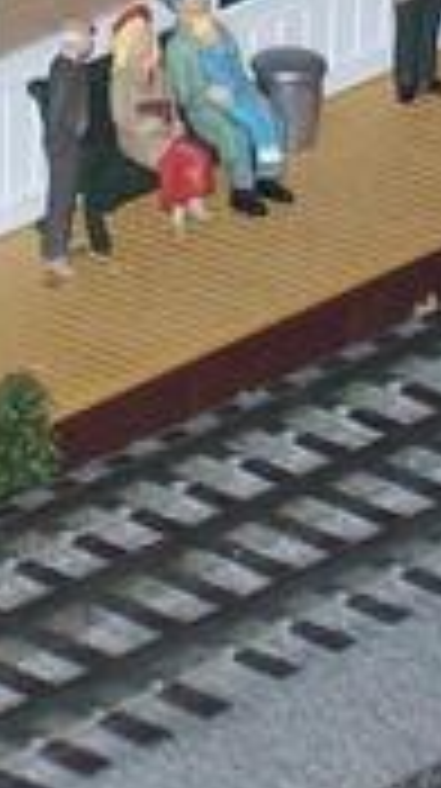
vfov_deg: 5.0
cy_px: -169
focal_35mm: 431
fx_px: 8990
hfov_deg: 2.8
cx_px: 126
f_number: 4.8
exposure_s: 1/128
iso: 200
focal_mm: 18
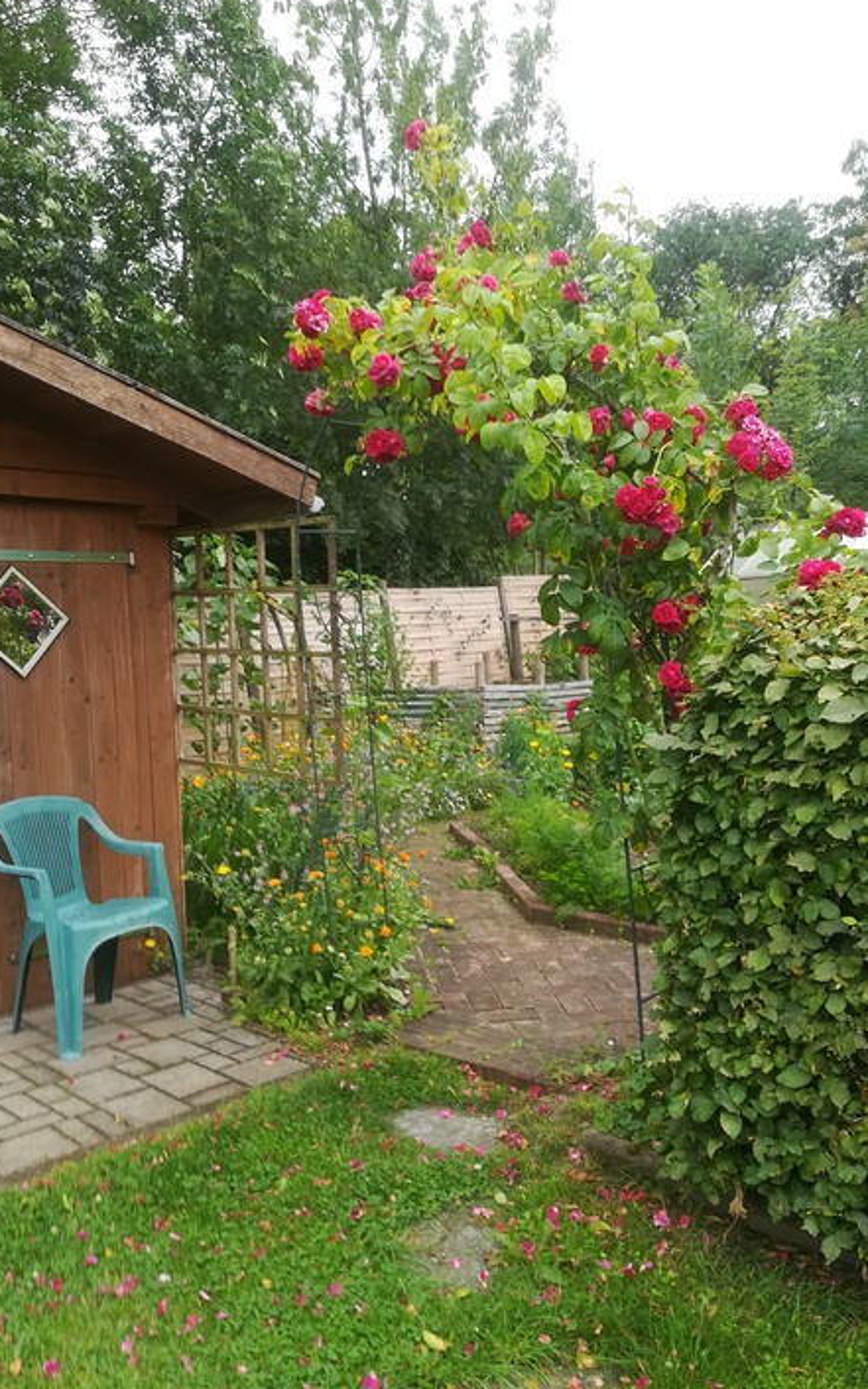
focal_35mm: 30
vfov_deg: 62.8
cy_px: 744
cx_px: 366
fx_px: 1136
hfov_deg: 41.7
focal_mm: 3.83
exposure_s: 1/100
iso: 64
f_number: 2.2
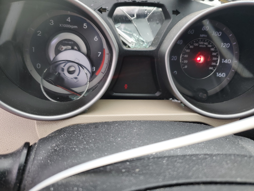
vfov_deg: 53.1
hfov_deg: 67.3
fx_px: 191
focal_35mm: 26
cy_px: 96
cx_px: 127
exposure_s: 1/270
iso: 50
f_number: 1.5
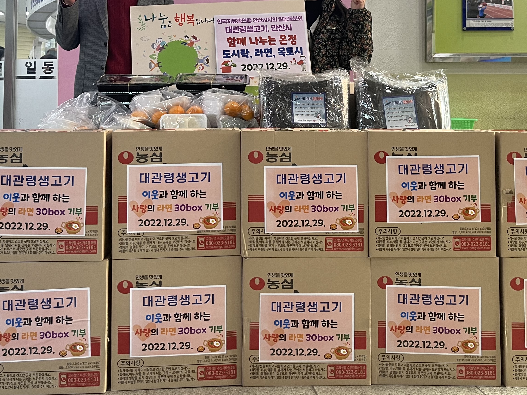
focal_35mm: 46
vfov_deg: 30.6
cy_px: 68
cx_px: 261
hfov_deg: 41.2
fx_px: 700
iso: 125
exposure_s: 1/60
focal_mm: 5.1
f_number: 1.6
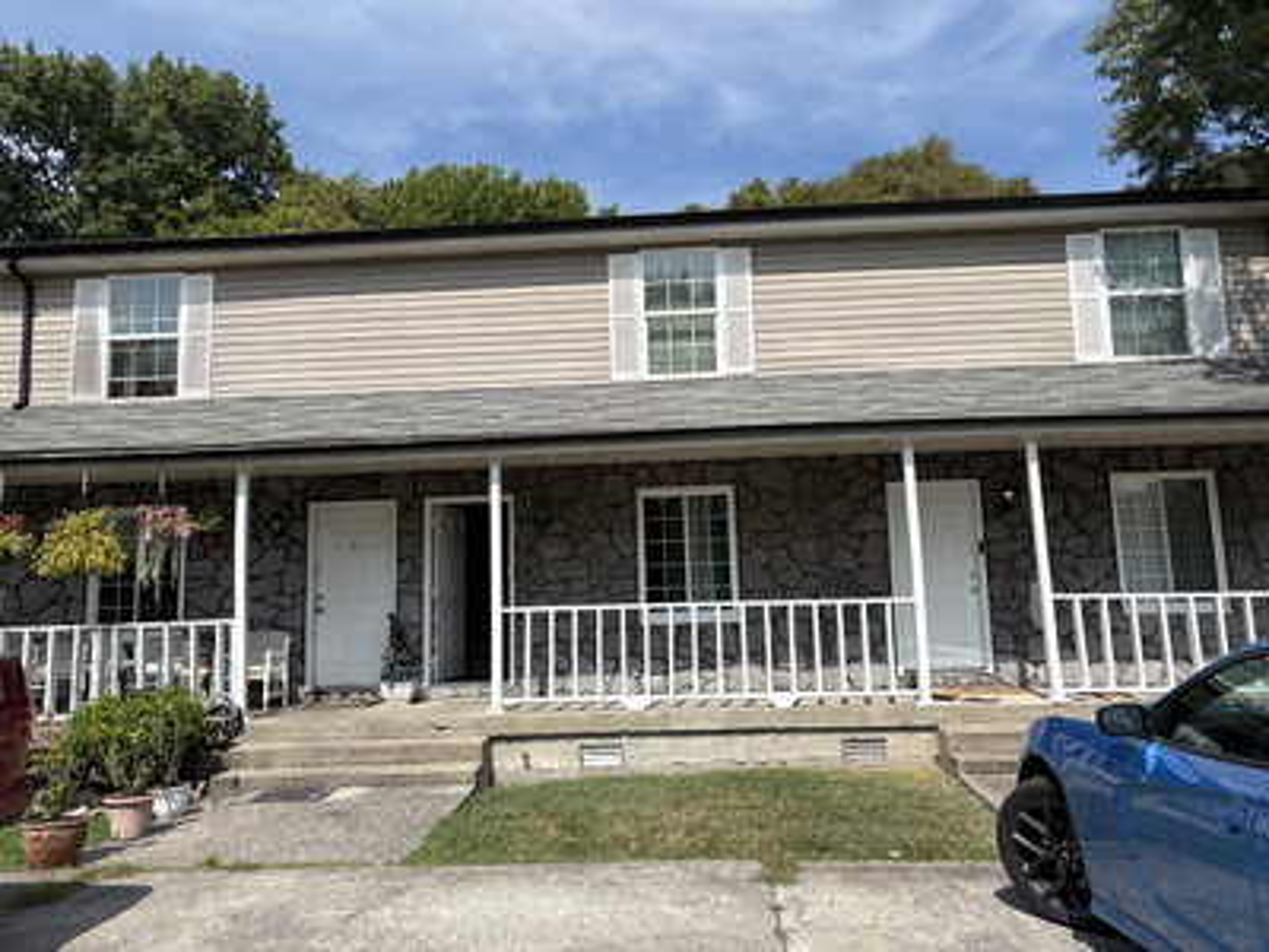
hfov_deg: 67.3
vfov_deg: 53.1
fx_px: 953
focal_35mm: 26
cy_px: 476
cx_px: 634
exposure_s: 1/4329
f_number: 1.6
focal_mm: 5.96
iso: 50
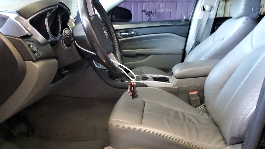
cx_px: 133
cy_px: 85
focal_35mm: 29
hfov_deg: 66.1
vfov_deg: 40.1
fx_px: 204
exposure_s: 1/40
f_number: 1.5
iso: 340
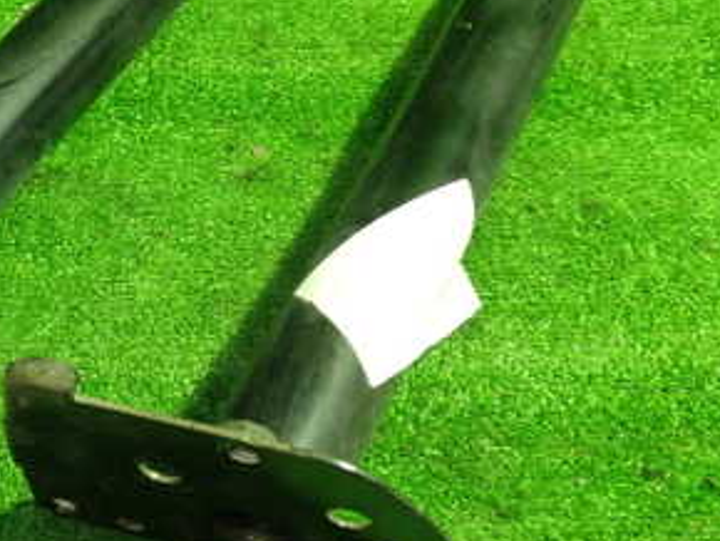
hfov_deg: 30.5
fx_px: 1291
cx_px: 164
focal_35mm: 62
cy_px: 161
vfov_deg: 23.5
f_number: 2.3
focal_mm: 5.4
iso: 400
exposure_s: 1/30
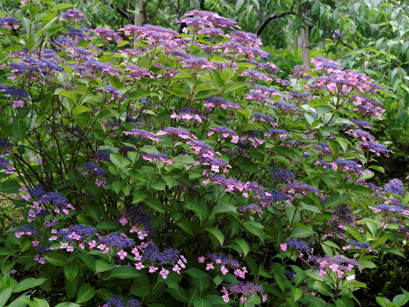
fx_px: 603
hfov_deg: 37.5
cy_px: 156
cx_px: 205
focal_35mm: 51
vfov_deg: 28.6
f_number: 5.6
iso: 400
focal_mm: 30.63
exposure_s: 1/125
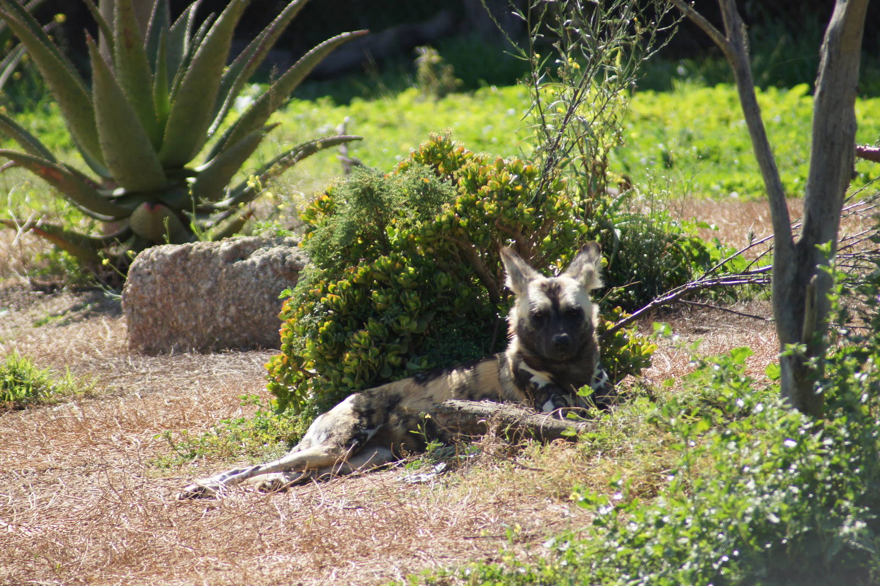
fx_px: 10994
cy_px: 293
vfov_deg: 3.1
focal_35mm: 450
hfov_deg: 4.6
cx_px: 440
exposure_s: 1/500
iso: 250
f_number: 5.6
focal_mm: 300
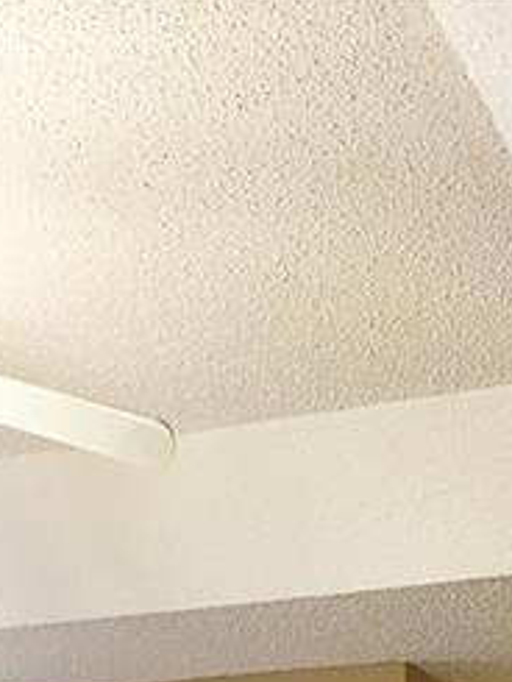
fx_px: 1793
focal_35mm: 91
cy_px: 1055
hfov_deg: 16.2
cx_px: 337
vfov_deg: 18.7
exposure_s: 1/30
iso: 50
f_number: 2.2
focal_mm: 4.15
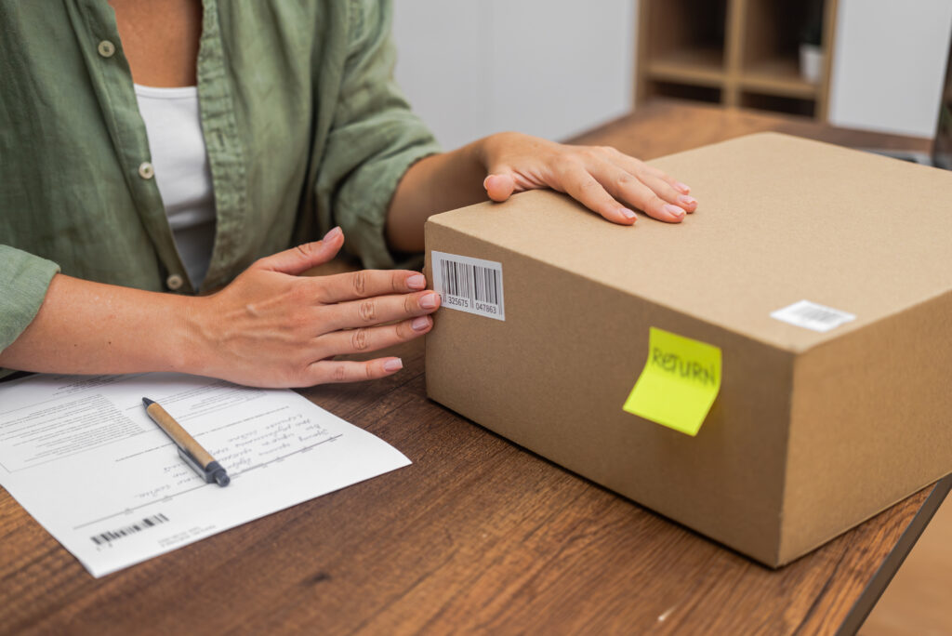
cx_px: 476
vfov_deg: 27.0
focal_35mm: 50
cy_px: 318
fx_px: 1323
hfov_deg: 39.6
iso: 640
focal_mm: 50
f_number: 2.5
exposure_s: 1/100
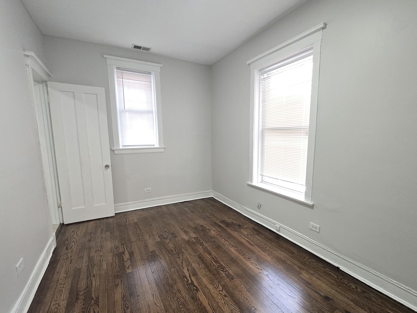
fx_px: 193
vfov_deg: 78.1
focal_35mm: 16
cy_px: 162
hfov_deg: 94.4
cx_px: 219
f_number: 2.2
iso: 250
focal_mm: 1.7
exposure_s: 1/60
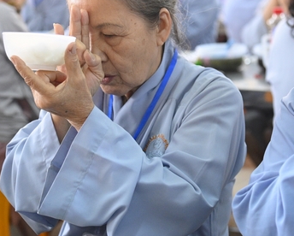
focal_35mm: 115
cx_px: 193
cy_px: 64
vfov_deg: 13.4
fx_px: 1002
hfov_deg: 16.7
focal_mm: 65
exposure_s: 1/200
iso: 5000
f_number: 4
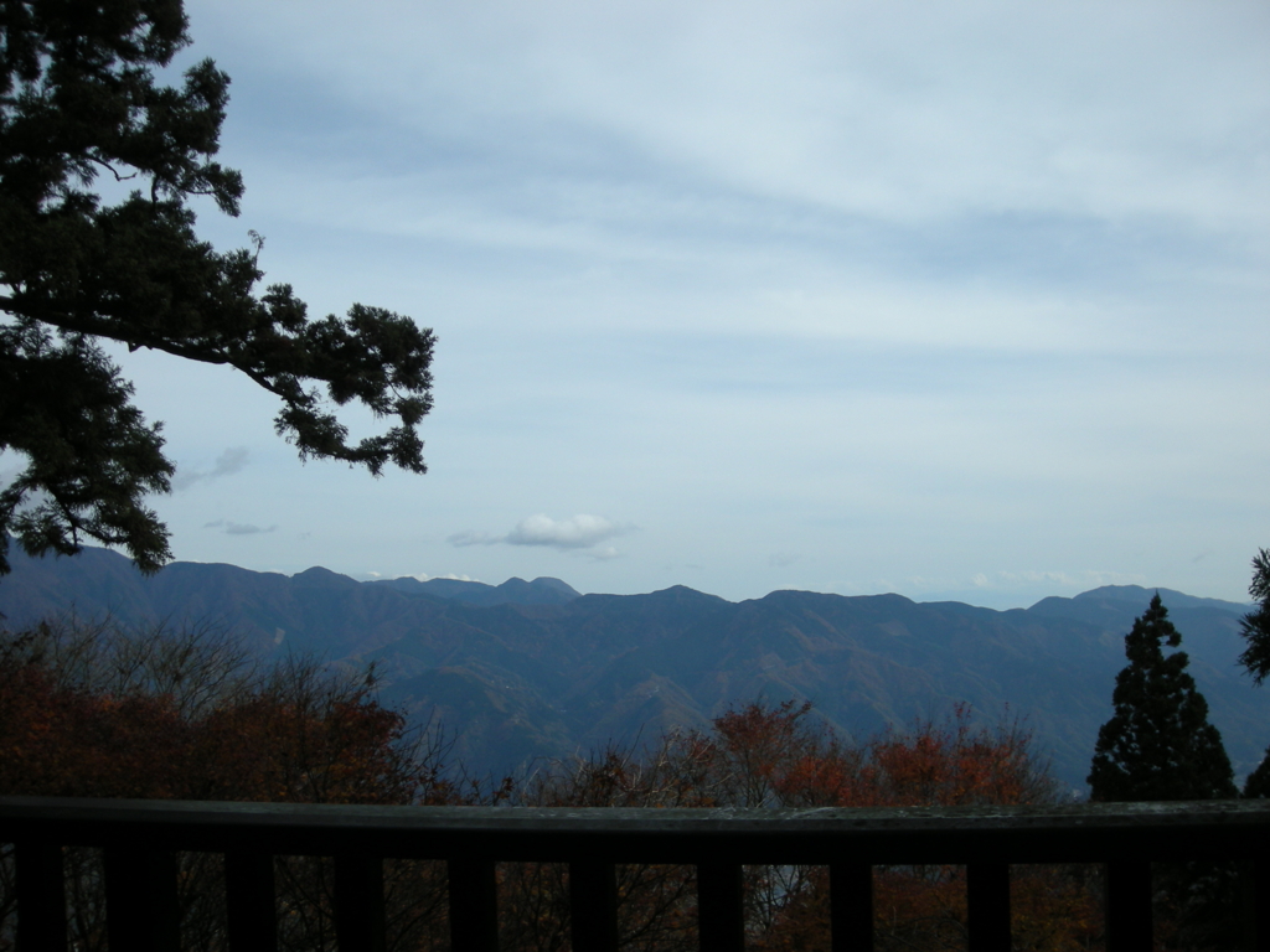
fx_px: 1284
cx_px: 635
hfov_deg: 52.6
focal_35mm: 35
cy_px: 476
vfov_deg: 40.7
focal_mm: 5.7
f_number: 5.7
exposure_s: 1/272
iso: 50
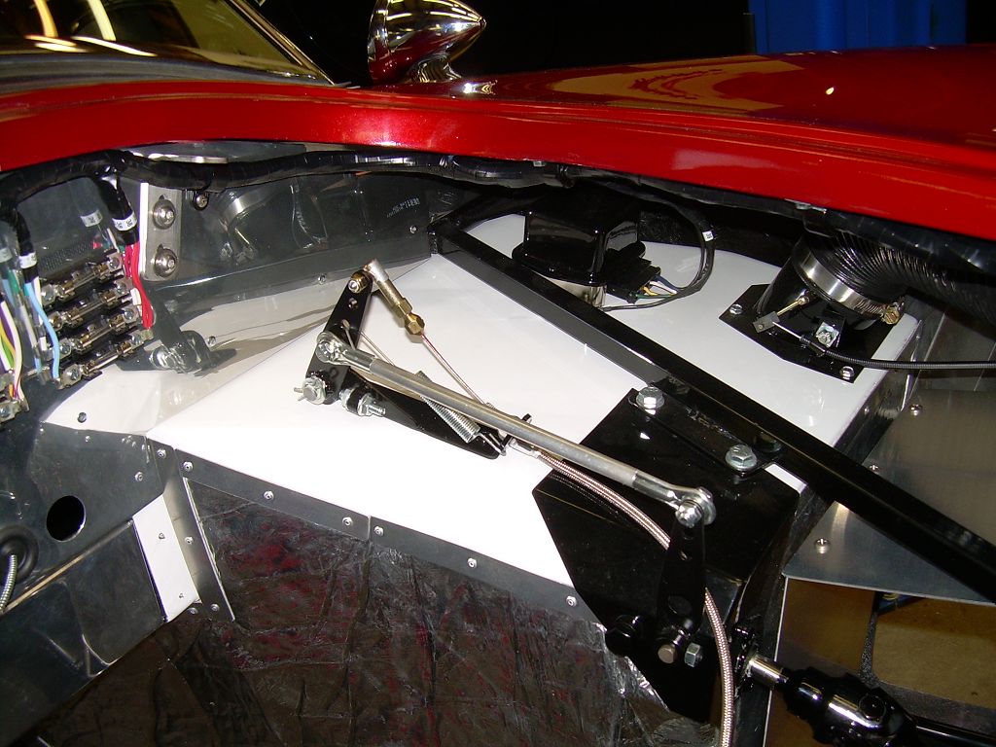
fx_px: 1093
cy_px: 374
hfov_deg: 49.0
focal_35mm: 38
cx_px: 498
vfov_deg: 37.7
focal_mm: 6.3
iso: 50
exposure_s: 1/60
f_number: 2.8
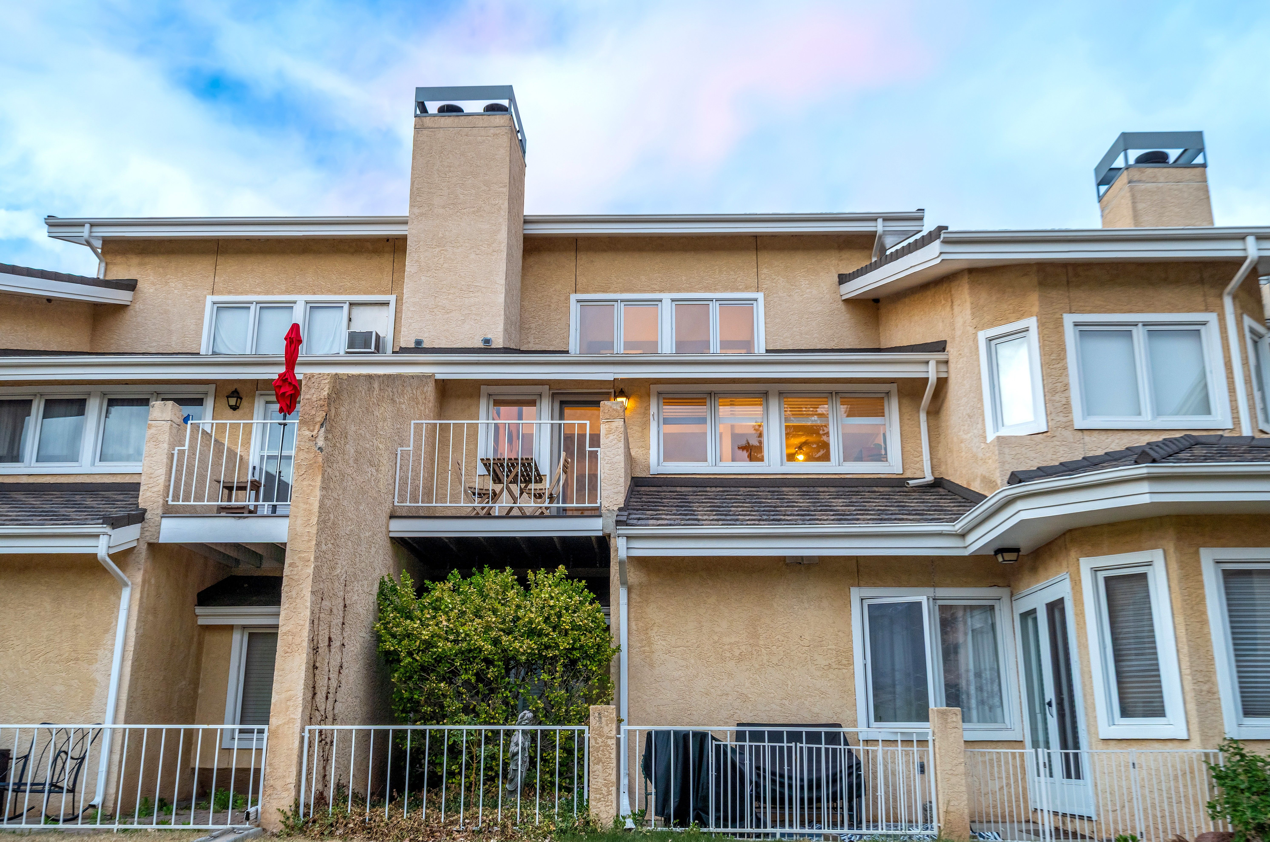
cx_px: 635
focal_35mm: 31
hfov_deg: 60.4
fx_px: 1092
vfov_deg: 42.2
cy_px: 421
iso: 500
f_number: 7.1
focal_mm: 31
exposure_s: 1/8
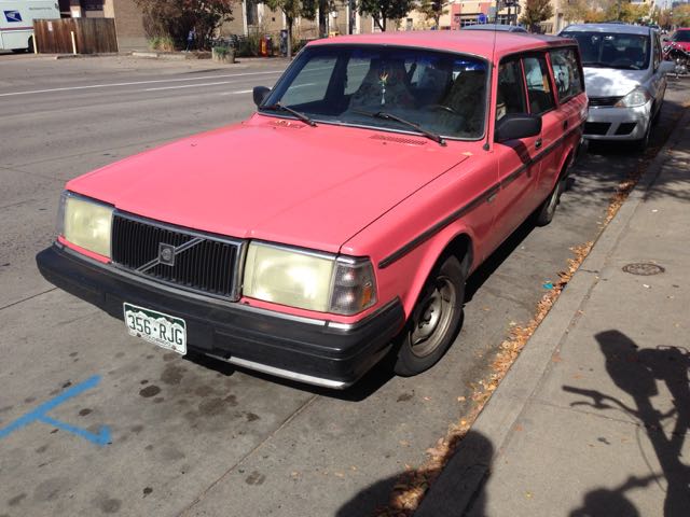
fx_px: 658
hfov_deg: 55.4
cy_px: 258
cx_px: 345
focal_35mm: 33
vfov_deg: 42.9
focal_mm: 4.12
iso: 50
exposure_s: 1/1938
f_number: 2.4
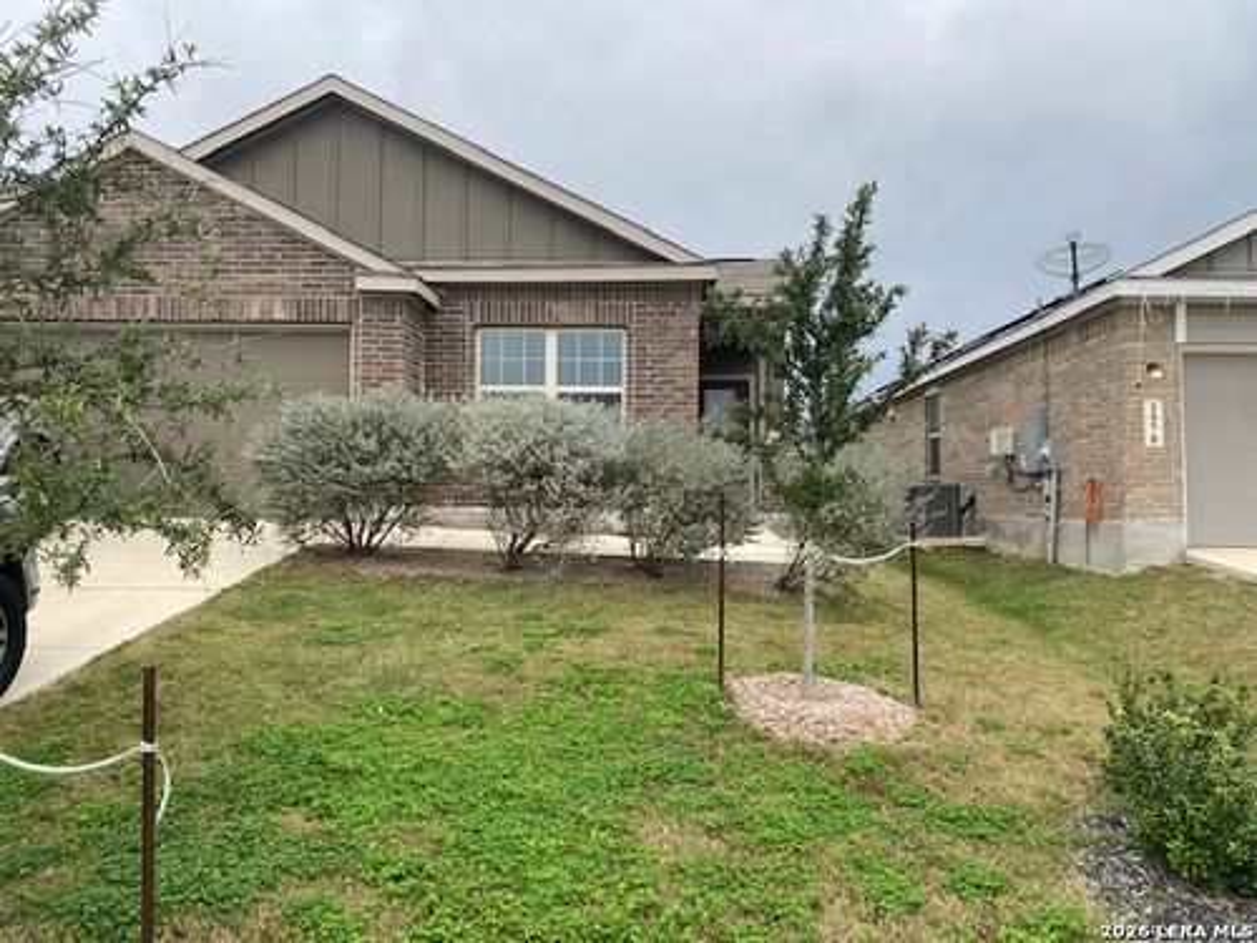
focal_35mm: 26
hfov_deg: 67.3
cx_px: 628
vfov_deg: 53.1
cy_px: 472
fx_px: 944
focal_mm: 4.25
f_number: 1.8
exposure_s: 1/606
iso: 32
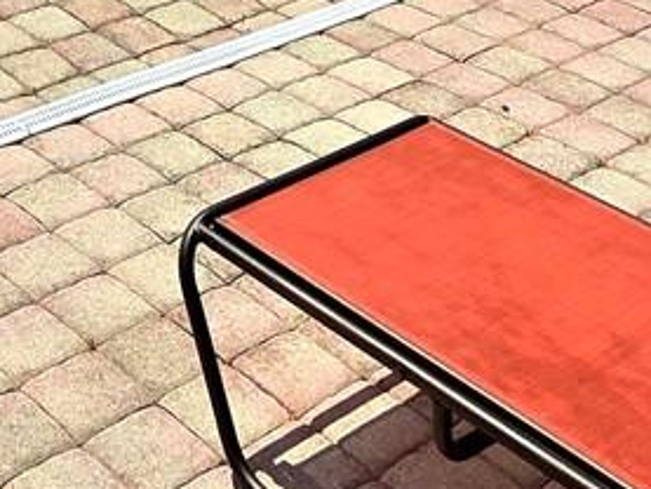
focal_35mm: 75
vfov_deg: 14.5
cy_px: -609
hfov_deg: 25.1
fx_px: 1411
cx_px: 52
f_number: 1.9
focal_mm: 2.2
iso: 40
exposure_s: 1/5000
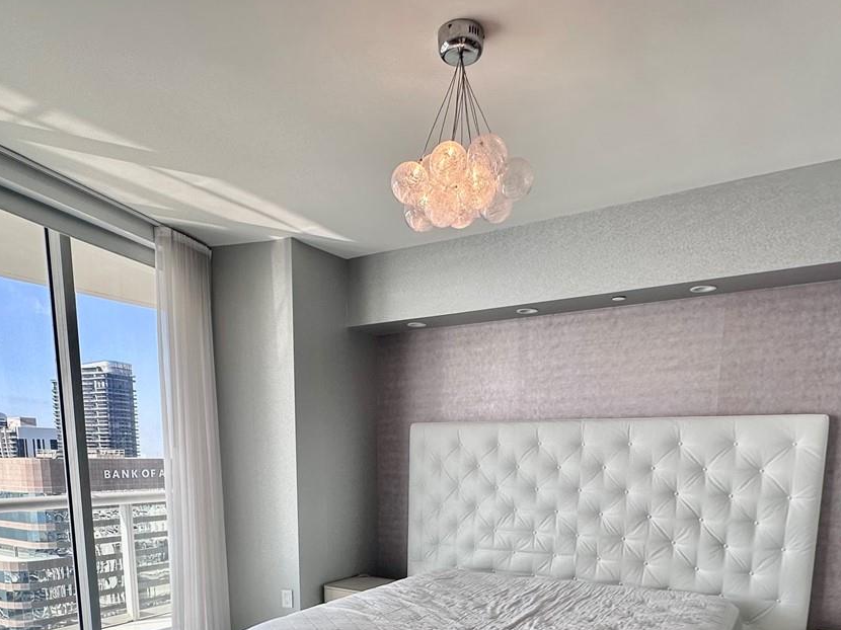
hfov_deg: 65.3
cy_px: 567
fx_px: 656
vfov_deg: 46.3
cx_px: 416
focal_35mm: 27
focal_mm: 2.22
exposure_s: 1/225
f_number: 2.2
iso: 40
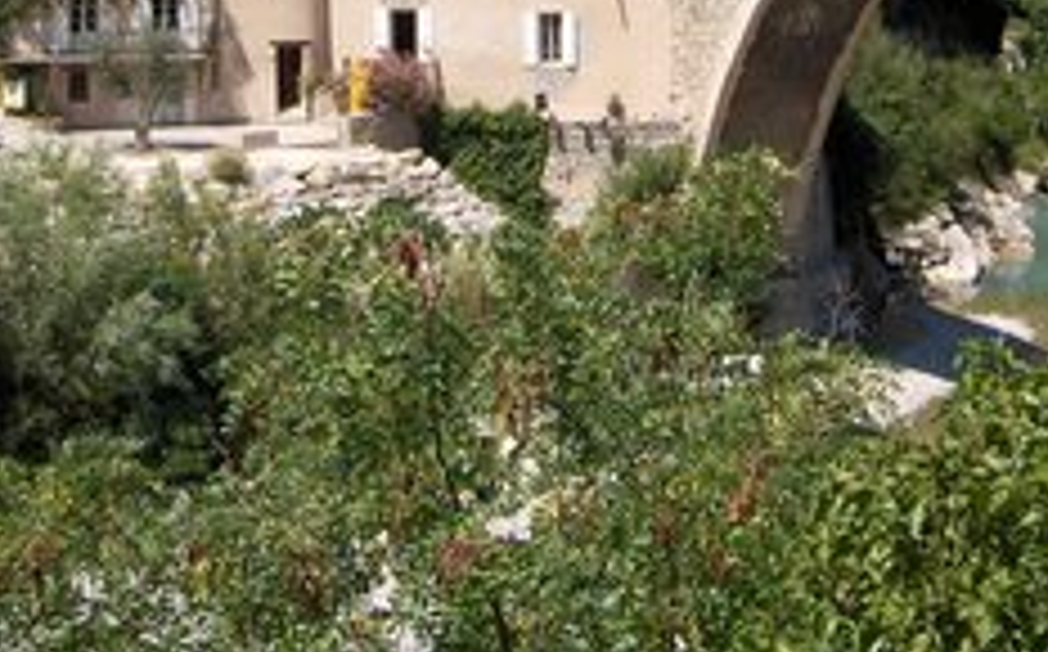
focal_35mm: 89
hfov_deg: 23.3
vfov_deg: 14.1
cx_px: 540
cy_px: -191
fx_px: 2539
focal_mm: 8
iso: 100
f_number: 4.8
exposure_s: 1/775
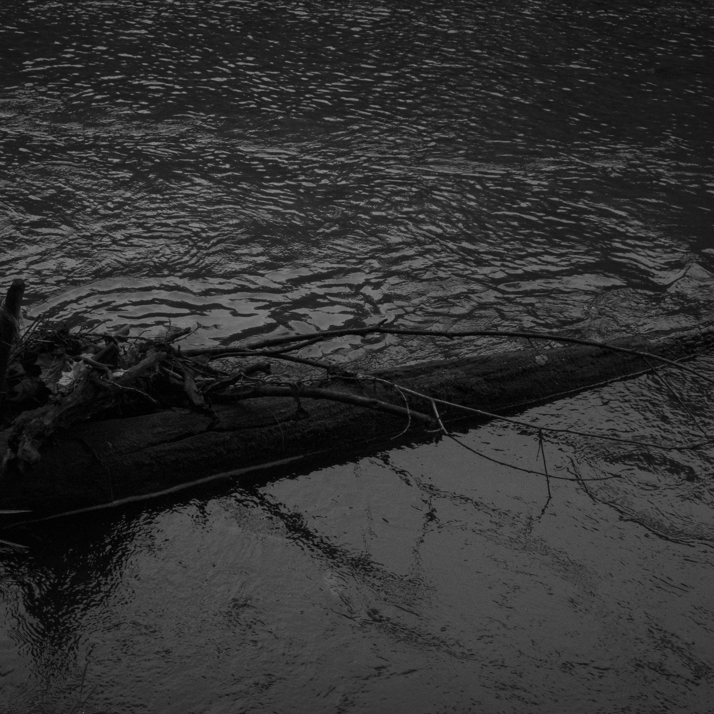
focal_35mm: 59
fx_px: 1377
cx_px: 335
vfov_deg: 29.1
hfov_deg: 29.1
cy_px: 356
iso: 2500
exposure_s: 1/160
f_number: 10
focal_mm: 16.76
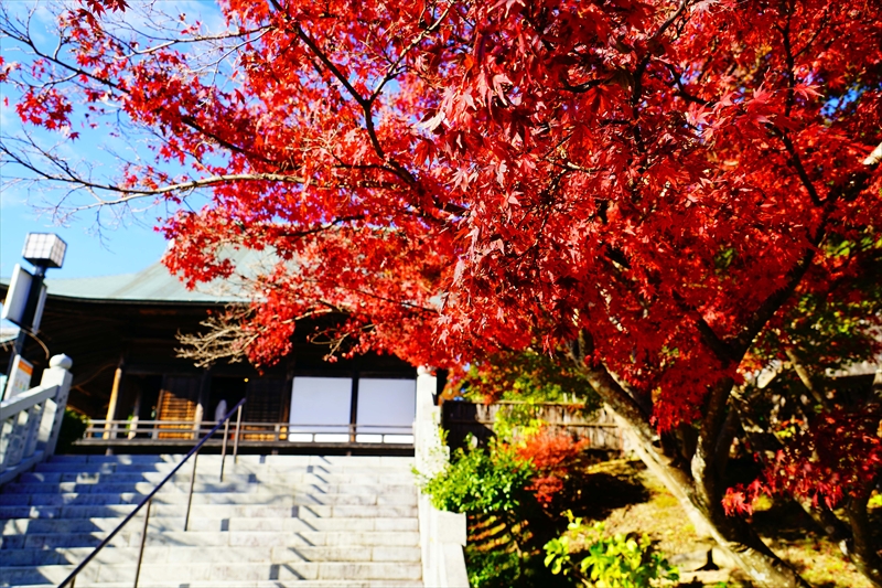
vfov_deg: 51.3
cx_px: 441
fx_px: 612
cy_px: 294
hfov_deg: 71.5
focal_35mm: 25
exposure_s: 1/125
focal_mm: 25
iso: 100
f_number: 6.7
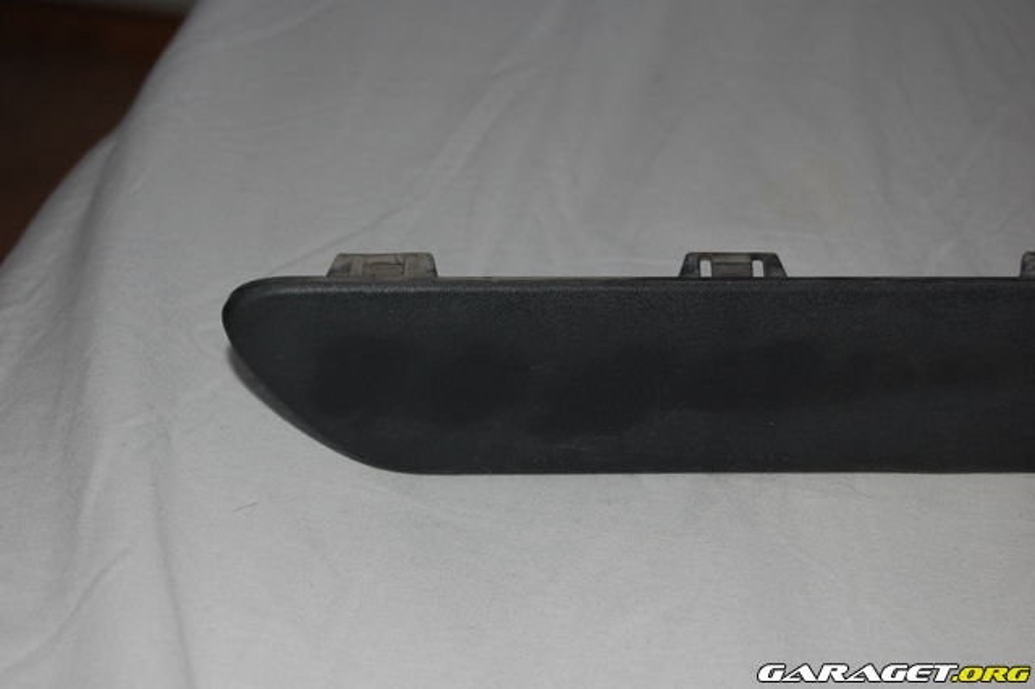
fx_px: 2371
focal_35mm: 82
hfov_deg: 24.6
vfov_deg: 16.5
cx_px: 518
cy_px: 344
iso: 400
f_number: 5.6
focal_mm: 55
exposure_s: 1/60
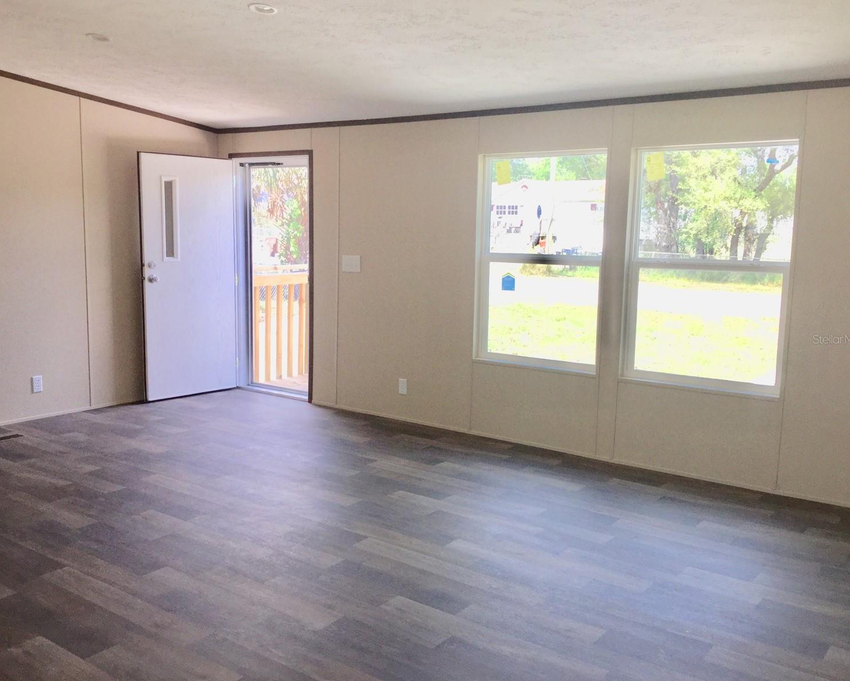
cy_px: 339
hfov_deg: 54.2
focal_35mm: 33
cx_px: 404
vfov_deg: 44.6
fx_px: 830
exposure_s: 1/120
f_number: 2.4
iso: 32
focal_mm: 3.3
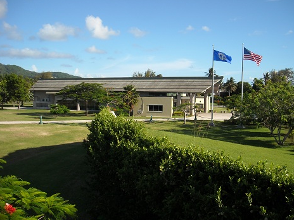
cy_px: 109
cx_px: 149
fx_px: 314
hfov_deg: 50.1
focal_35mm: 37
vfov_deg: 38.7
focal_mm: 5.7
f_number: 5.6
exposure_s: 1/239
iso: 64
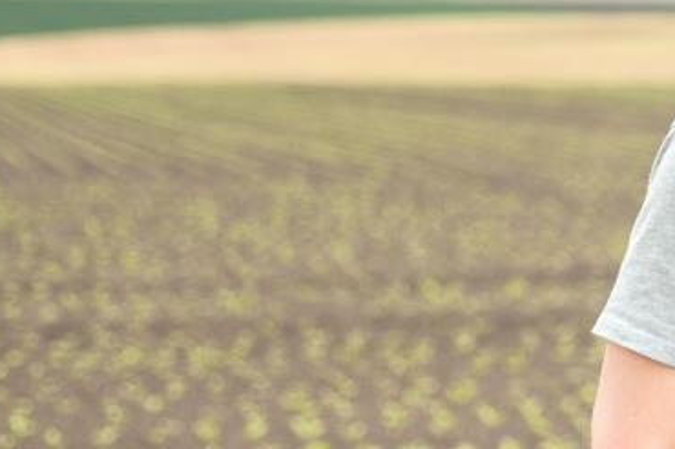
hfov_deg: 12.1
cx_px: 797
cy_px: -10
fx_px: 3110
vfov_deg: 8.2
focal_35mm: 166
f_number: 3.5
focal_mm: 60
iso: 200
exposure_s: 1/2000
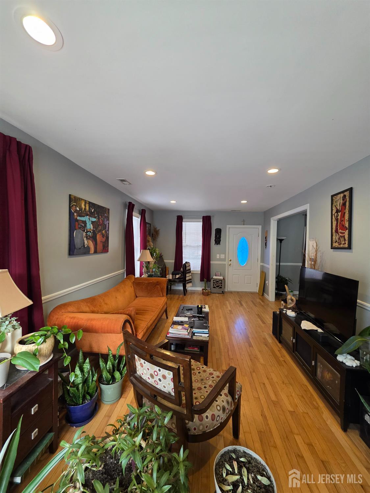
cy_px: 246
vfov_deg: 106.2
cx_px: 185
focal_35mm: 13
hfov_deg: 89.9
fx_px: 185
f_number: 1.9
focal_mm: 2.2
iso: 200
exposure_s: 1/120
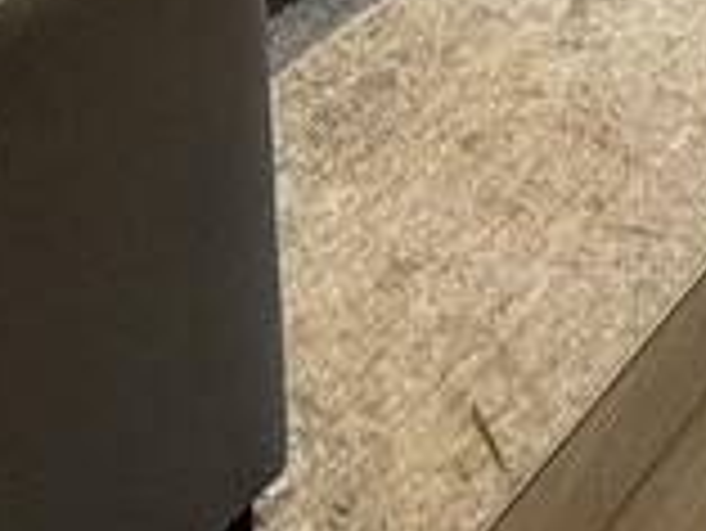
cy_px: -839
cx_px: 582
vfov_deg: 12.7
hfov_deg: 23.7
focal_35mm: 81
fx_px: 1653
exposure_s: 1/100
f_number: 2.2
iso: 125
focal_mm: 2.22
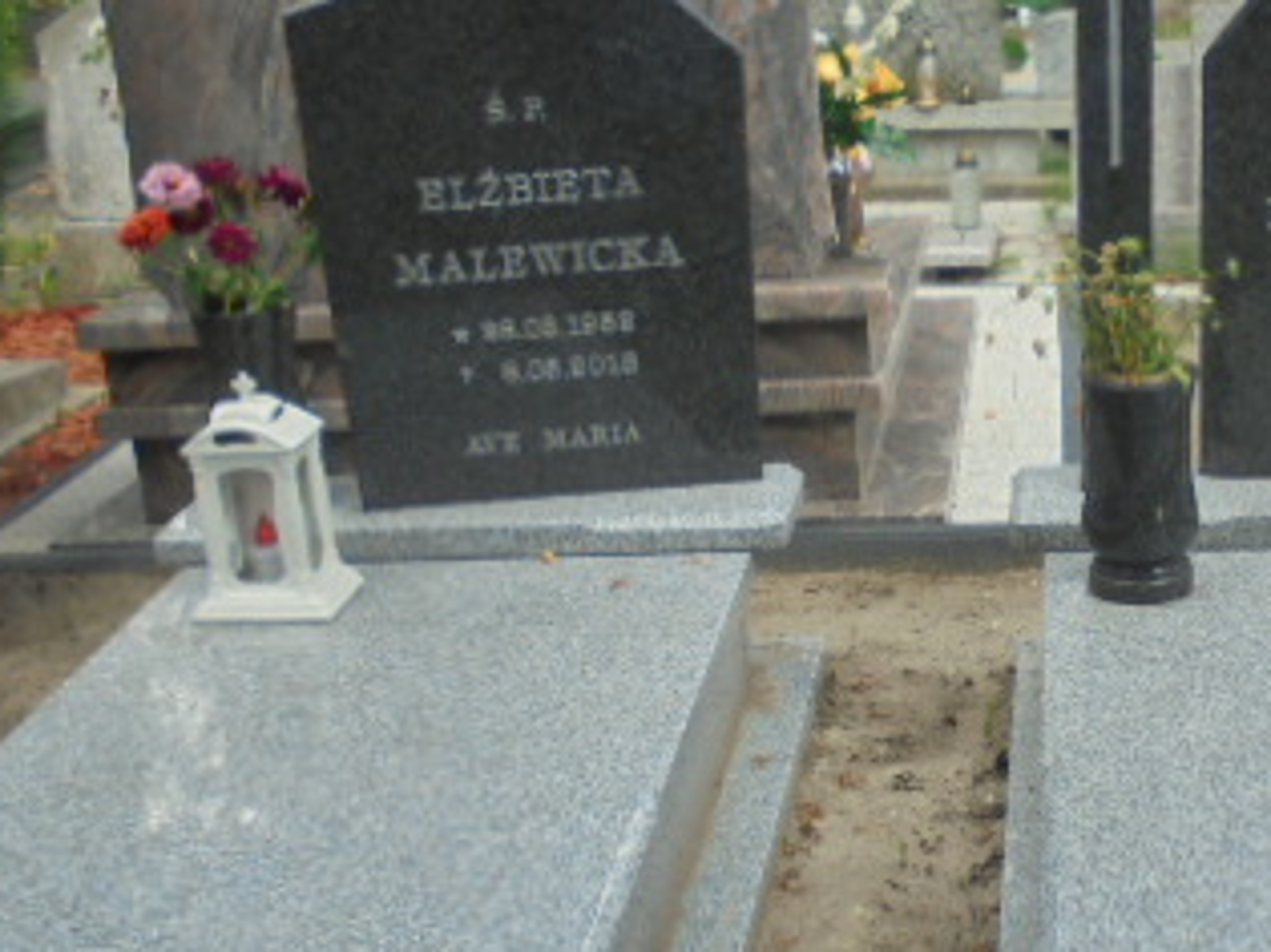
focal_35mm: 59
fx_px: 2165
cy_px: 678
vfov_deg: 24.6
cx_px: 908
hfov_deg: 32.3
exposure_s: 1/125
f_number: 3.7
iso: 100
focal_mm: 5.3
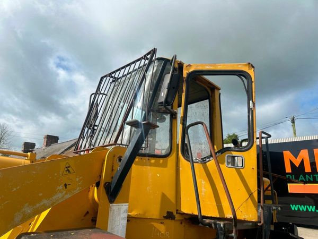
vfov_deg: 56.8
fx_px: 220
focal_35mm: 24
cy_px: 120
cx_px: 159
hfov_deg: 71.6
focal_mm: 6.86
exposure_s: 1/6623
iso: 80
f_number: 1.78
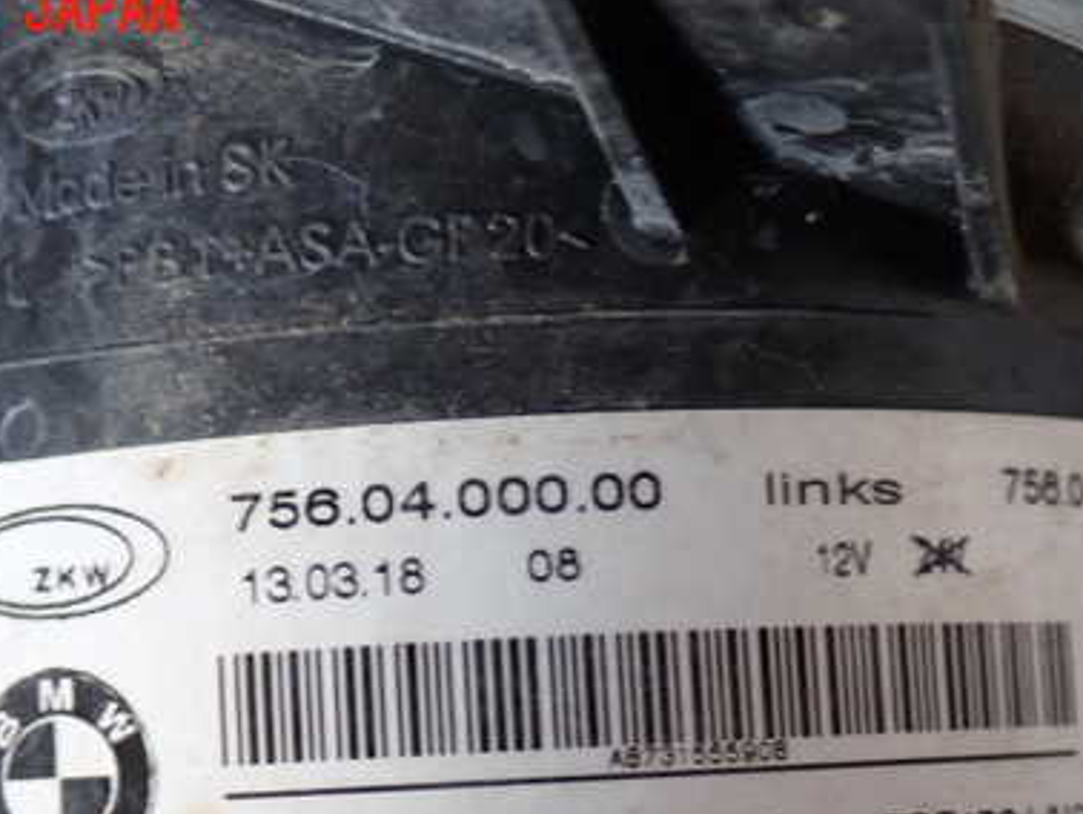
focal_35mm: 65
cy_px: 622
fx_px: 2035
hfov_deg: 29.8
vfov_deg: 22.4
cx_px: 519
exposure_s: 1/40
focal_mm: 7.31
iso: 250
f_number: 2.8
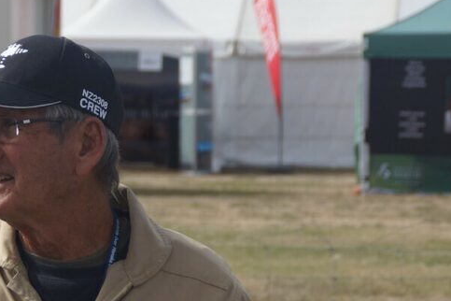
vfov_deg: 4.8
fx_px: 3583
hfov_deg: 7.2
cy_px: 231
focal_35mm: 286
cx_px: 7
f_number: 7.1
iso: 100
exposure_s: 1/320
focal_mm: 90
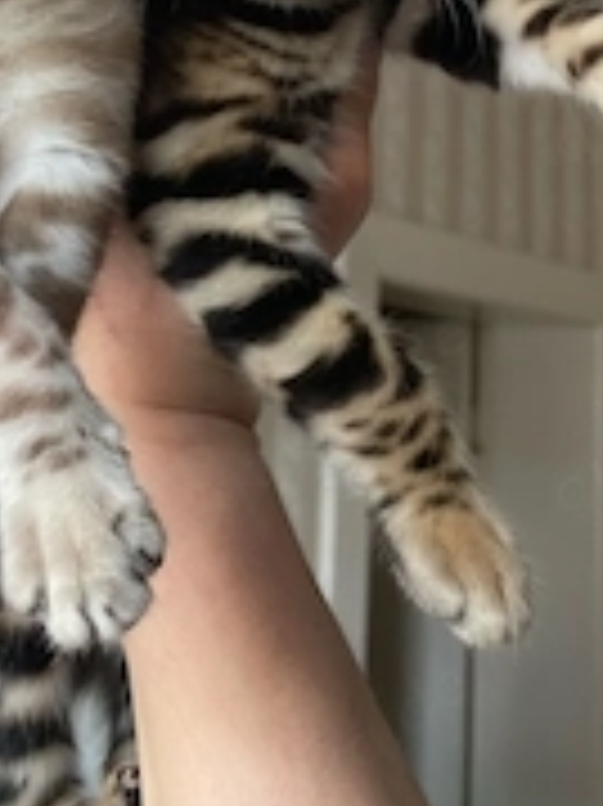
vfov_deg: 32.0
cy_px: 113
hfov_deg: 24.6
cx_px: 90
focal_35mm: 58
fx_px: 1349
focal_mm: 4.2
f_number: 1.6
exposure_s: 1/121
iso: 100
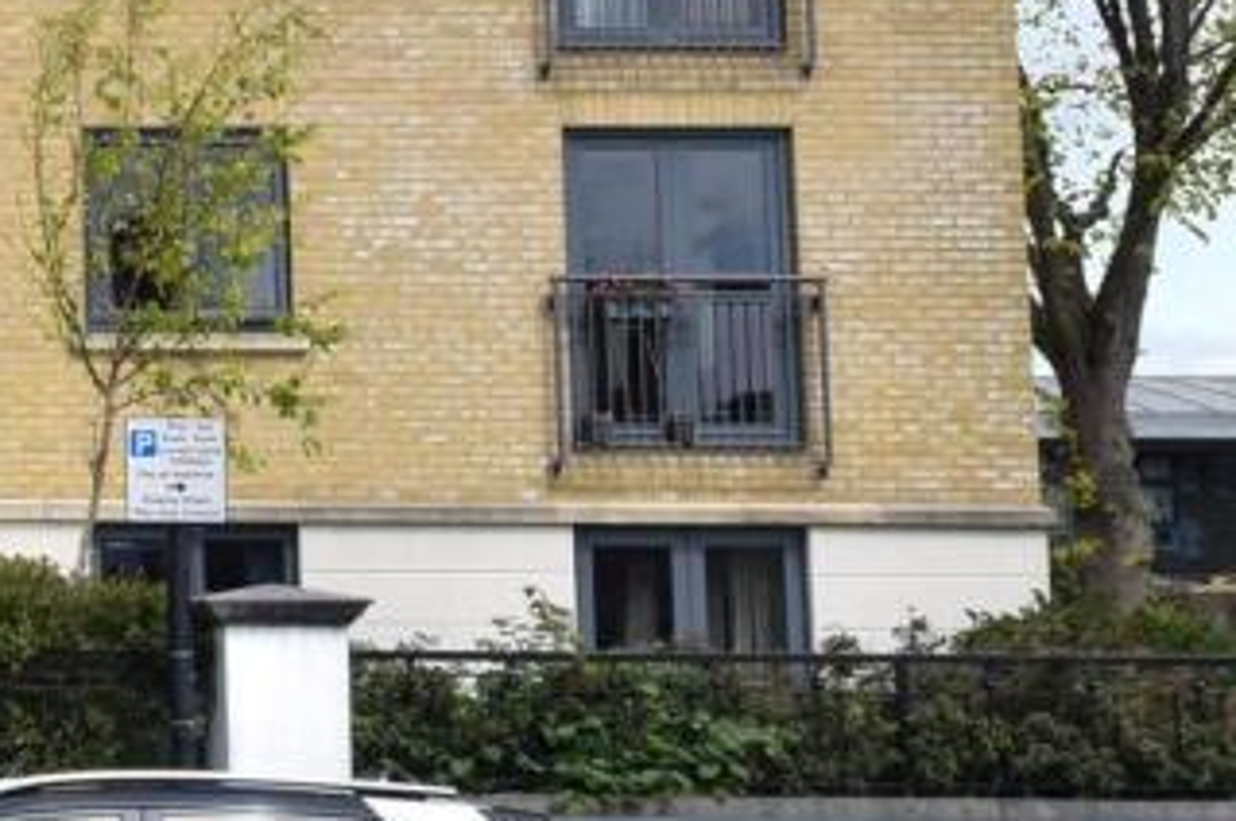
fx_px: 3142
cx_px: -593
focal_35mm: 92
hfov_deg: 19.5
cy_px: 91
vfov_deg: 14.7
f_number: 8
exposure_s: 1/1600
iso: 500
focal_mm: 19
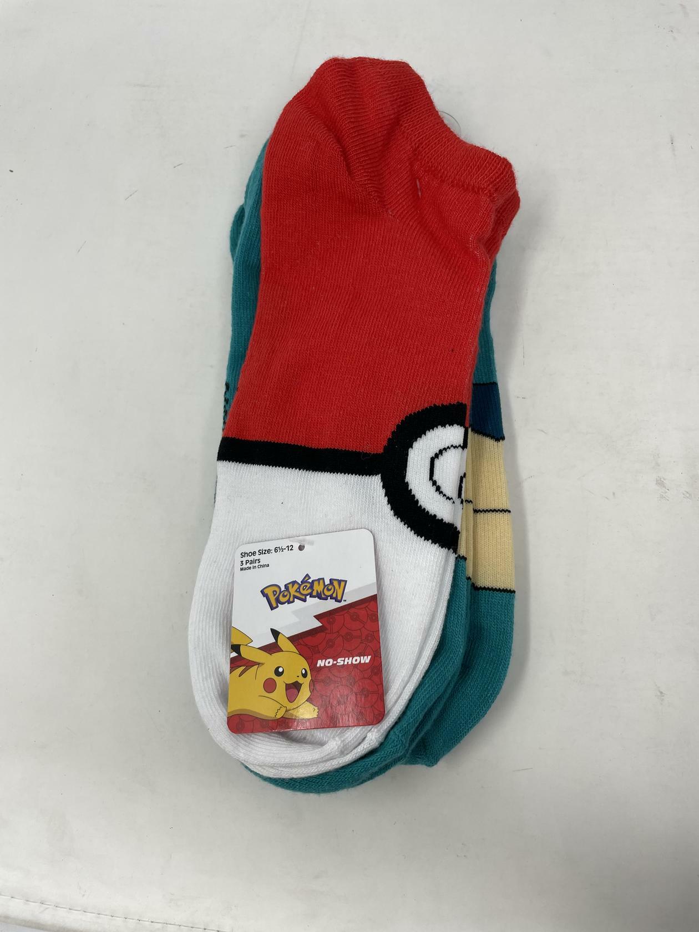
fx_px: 700
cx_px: 350
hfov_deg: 53.1
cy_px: 466
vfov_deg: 67.3
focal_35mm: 26
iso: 32
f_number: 1.6
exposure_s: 1/210
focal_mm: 4.2
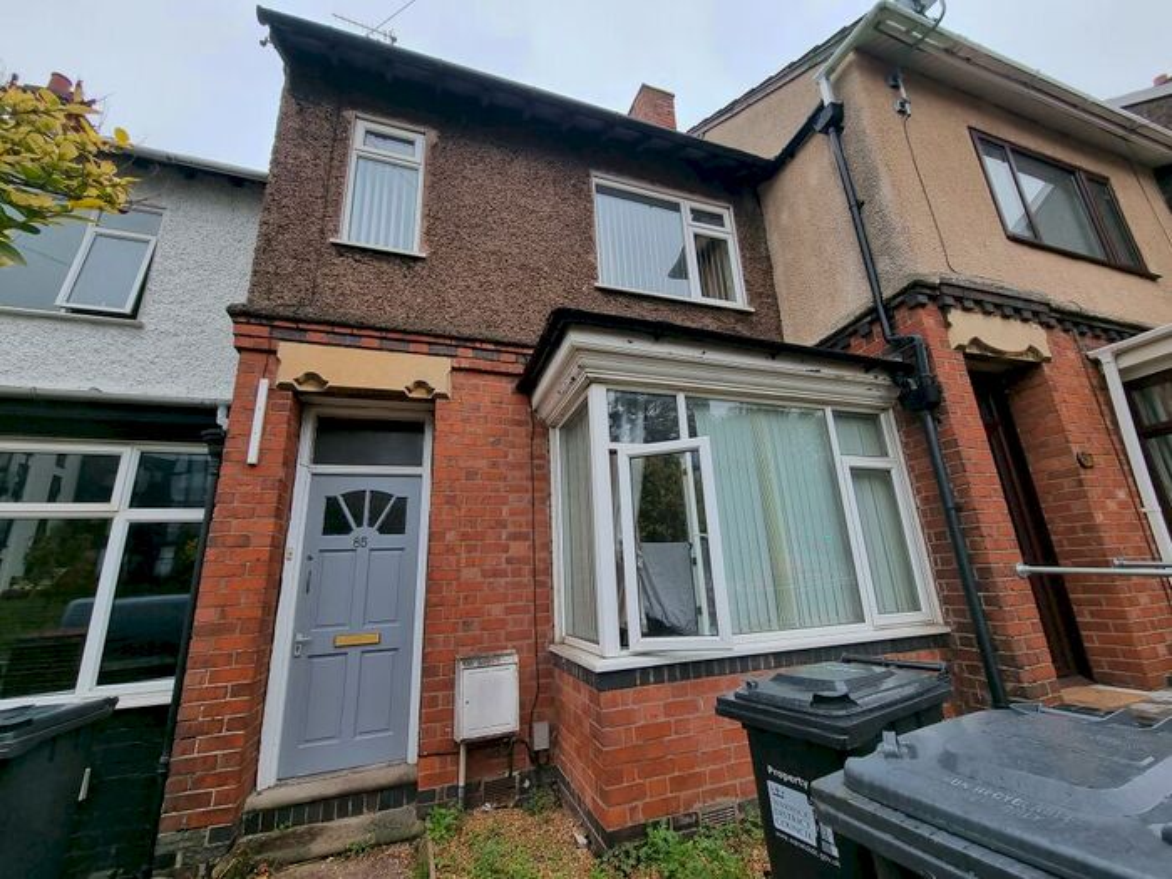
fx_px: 440
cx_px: 586
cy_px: 440
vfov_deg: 89.9
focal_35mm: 13
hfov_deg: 106.2
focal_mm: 2.2
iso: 50
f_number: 2.2
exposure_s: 1/206
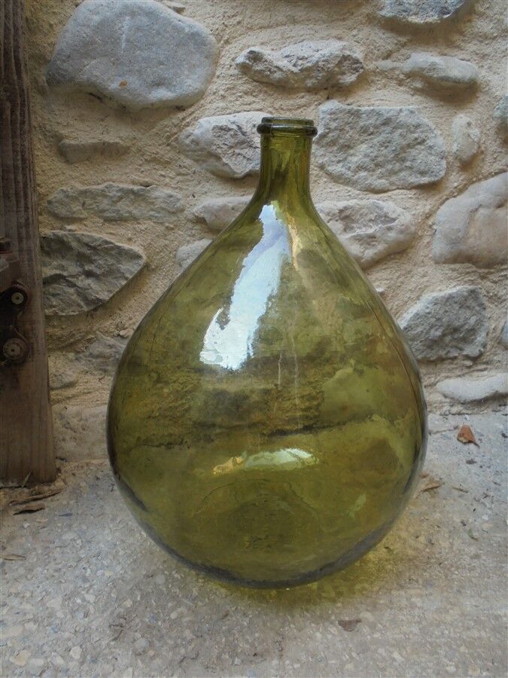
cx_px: 254
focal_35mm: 29
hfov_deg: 48.2
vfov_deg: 61.7
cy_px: 339
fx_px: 567
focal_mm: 5.3
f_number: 3.7
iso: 100
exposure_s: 1/60
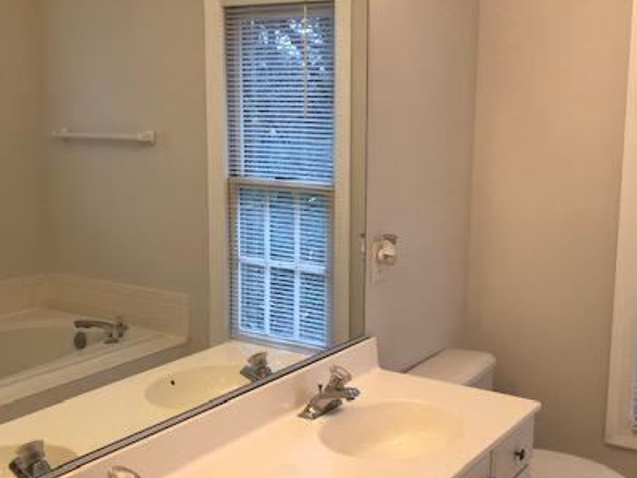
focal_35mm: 45
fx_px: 829
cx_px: 343
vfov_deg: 32.2
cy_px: 272
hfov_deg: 42.0
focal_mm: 4
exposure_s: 1/30
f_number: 1.8
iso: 32
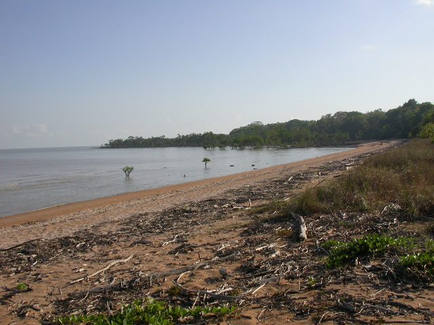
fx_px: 476
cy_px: 162
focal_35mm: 38
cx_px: 217
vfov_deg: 37.7
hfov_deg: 49.0
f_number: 7.5
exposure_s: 1/473
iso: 100
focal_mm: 7.85
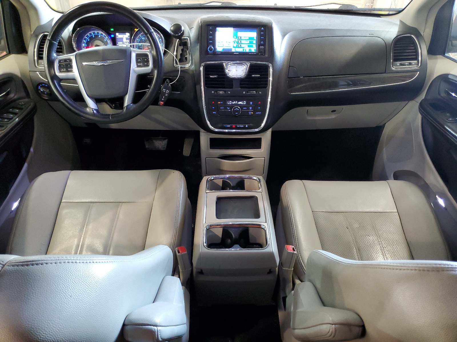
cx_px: 228
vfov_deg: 53.1
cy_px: 171
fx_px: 343
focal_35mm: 26
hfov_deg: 67.3
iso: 292
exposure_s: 1/24
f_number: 1.5
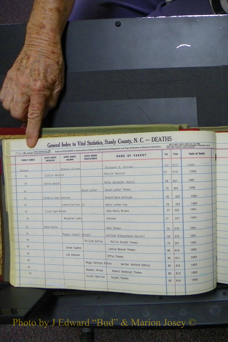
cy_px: 168
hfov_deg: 33.2
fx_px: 351
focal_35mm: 37
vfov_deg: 51.9
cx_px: 223
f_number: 2.8
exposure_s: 1/30
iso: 100
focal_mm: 4.6
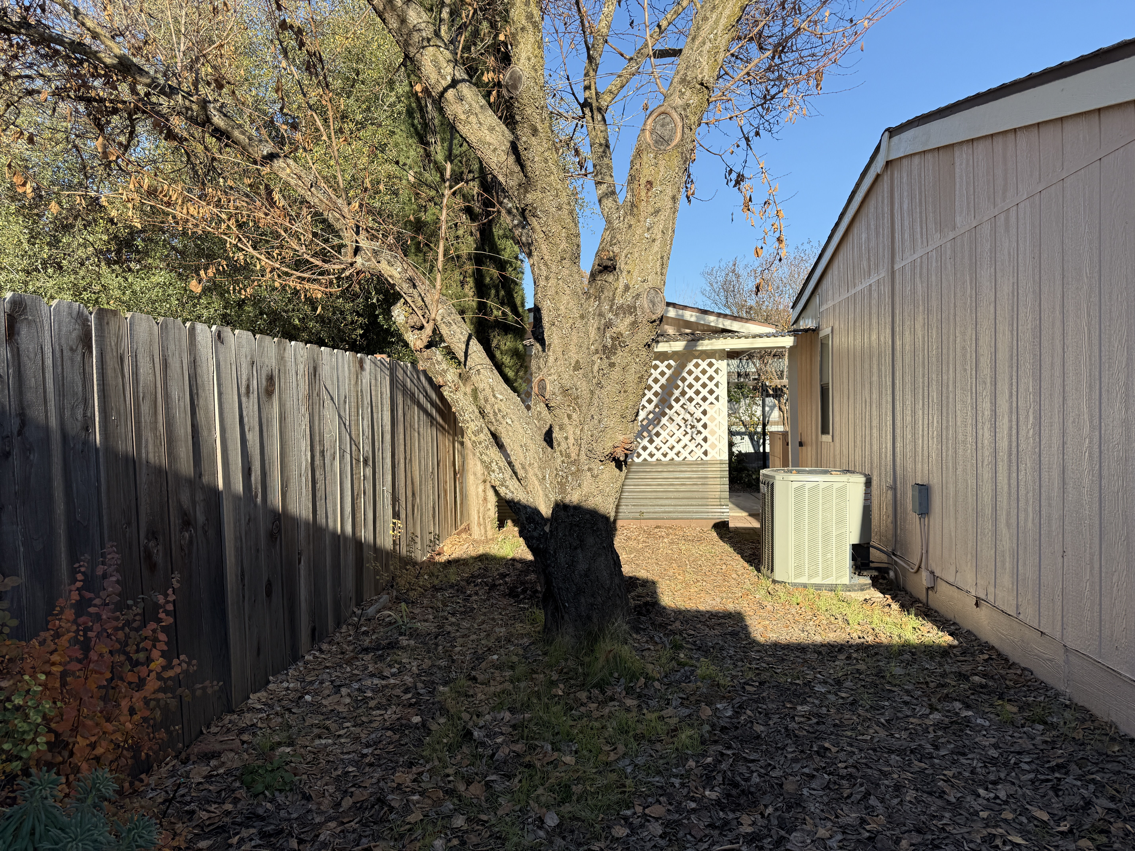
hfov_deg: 71.6
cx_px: 568
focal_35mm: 24
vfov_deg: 56.8
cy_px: 426
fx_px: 787
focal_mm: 6.76
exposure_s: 1/2000
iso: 80
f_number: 1.78
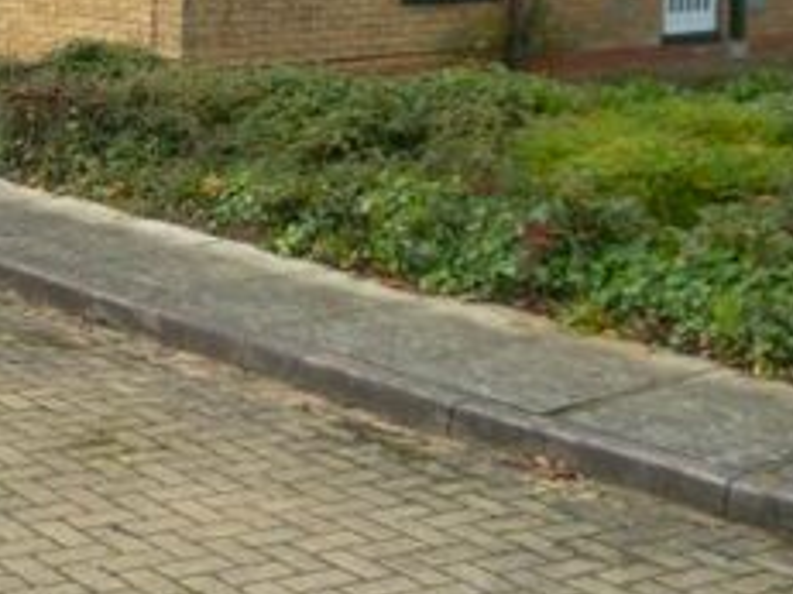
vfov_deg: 16.6
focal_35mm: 85
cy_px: -112
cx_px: 100
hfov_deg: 22.5
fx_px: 1946
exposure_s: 1/400
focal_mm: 5
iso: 100
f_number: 2.8
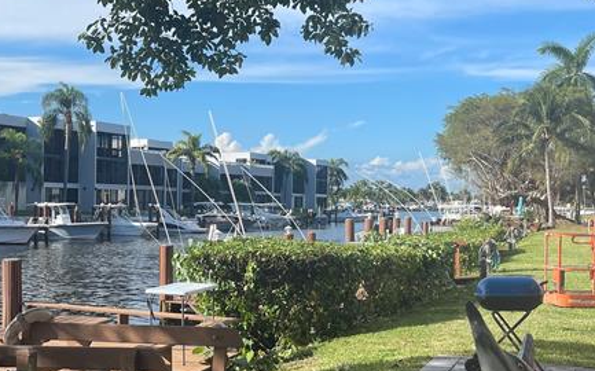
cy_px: 218
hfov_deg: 38.1
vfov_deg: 26.3
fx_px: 794
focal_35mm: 49
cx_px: 49
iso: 32
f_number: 1.6
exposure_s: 1/2488
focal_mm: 5.1
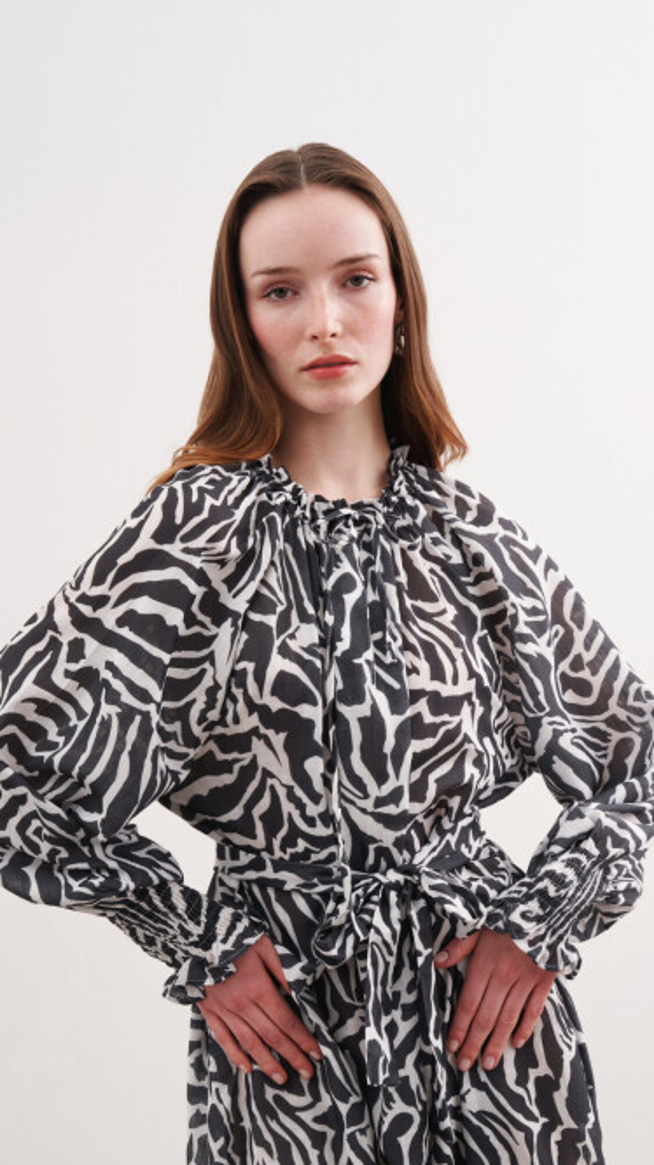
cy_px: 642
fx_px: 2223
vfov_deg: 29.3
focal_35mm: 72
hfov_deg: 16.7
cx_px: 315
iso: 400
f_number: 11
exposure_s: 1/160
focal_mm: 61
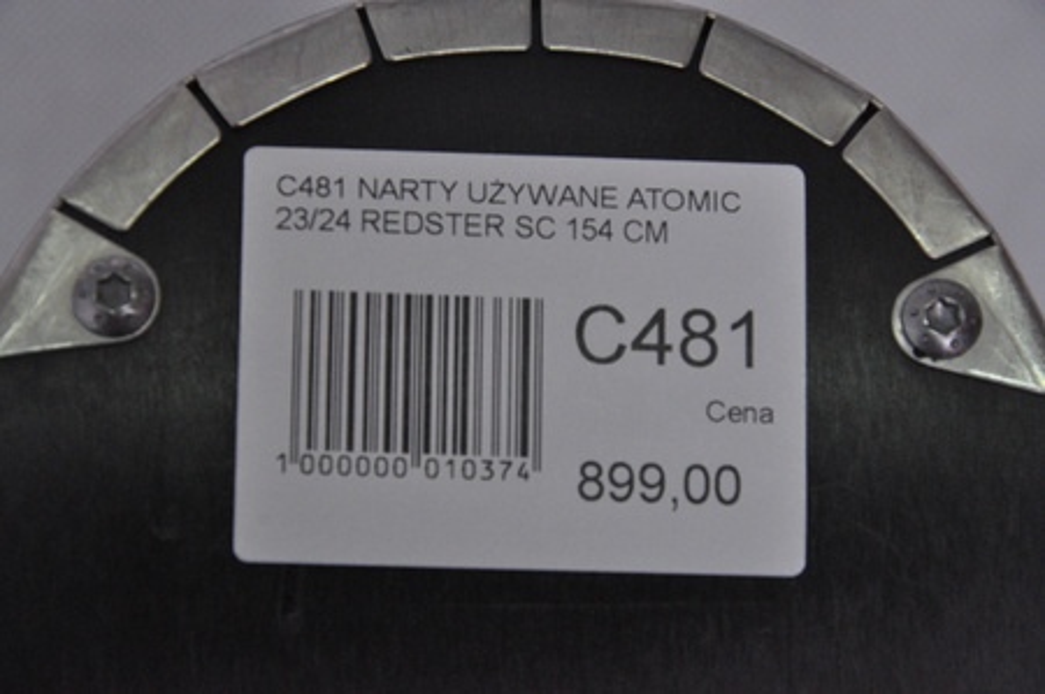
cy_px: 347
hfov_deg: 13.1
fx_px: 4567
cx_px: 522
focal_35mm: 158
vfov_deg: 8.7
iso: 3200
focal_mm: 105
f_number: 9.5
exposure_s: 1/125
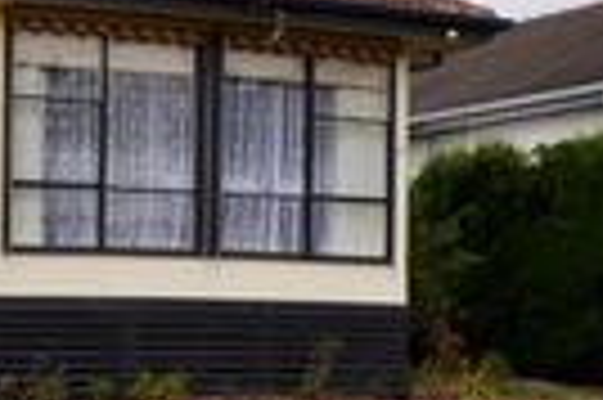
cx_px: 4
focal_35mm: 105
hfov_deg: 19.0
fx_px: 1757
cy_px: 272
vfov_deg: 13.0
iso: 100
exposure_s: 1/200
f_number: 9
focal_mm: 20
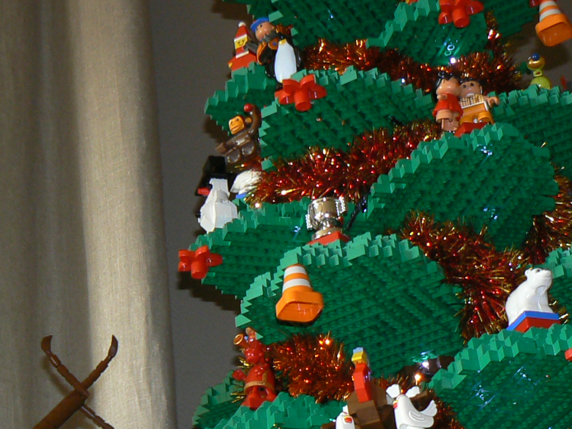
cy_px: 398
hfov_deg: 22.6
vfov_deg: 16.9
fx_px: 1421
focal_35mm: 86
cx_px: 157
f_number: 2.8
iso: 100
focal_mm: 6
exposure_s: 1/25
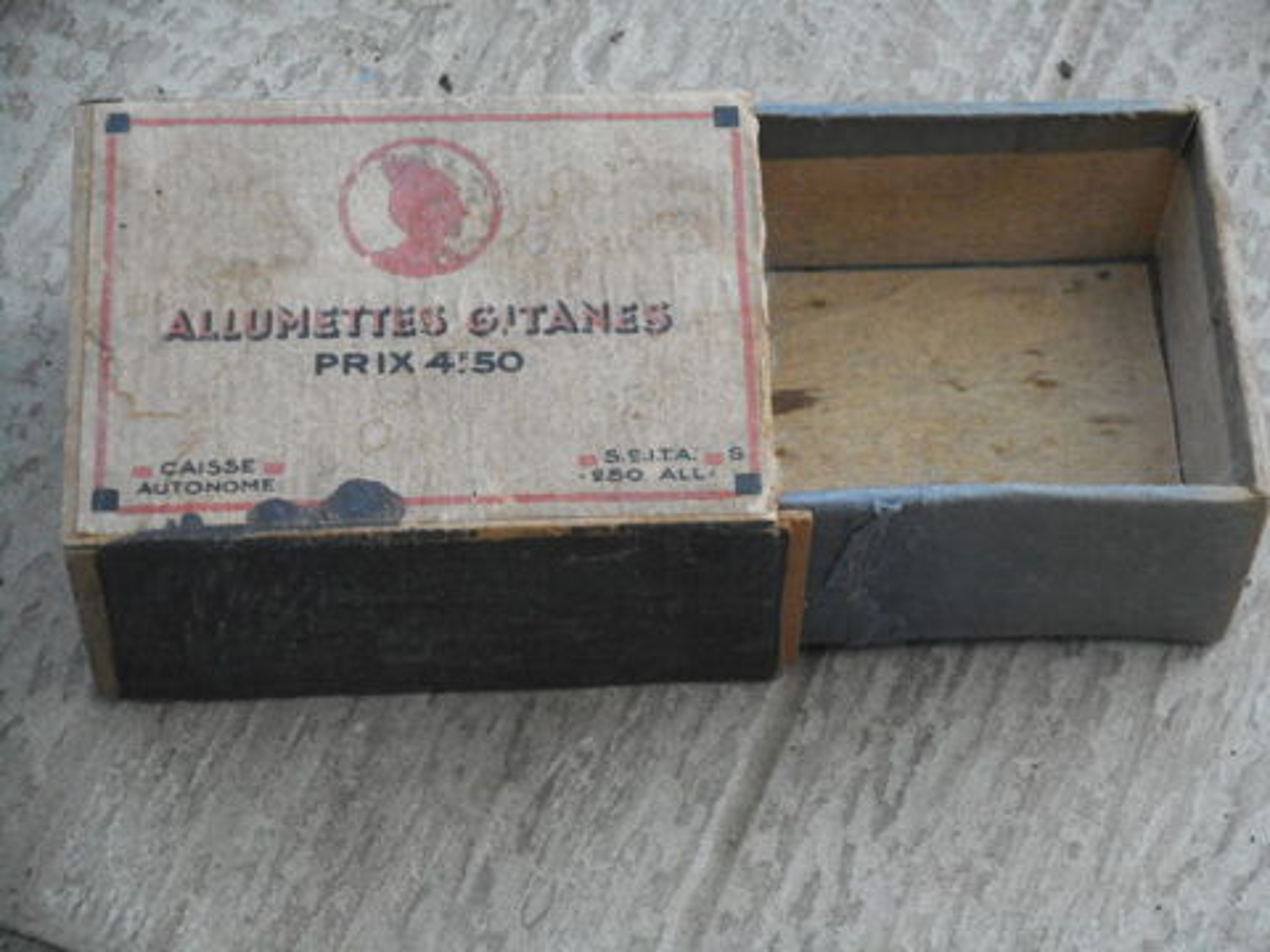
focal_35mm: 102
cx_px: 635
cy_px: 476
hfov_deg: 19.3
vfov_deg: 14.5
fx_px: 3742
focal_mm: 18.2
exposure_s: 1/60
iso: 450
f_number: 5.8
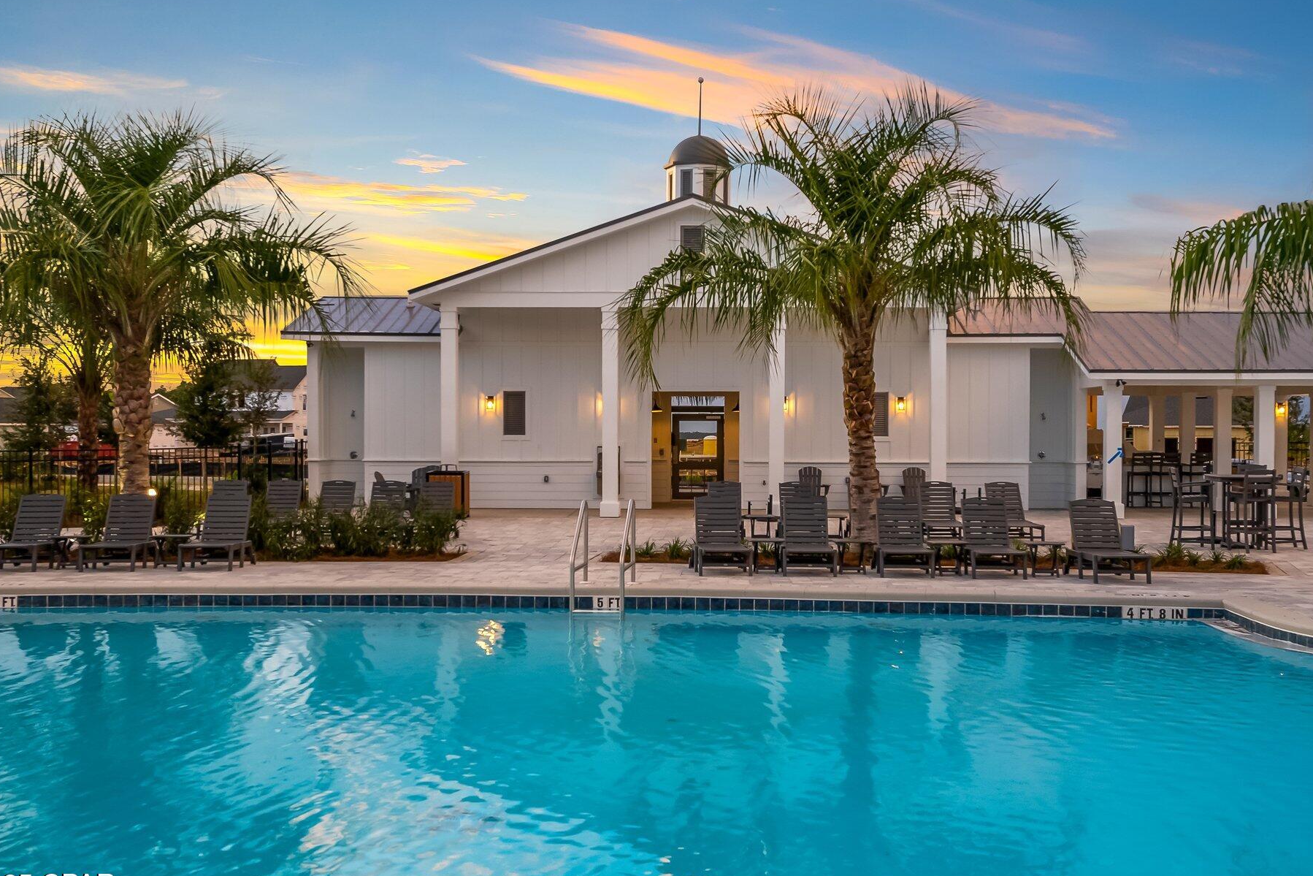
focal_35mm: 41
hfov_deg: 47.4
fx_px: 1495
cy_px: 431
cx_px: 694
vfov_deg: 32.6
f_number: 9
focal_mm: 24
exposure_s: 1/25
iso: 250
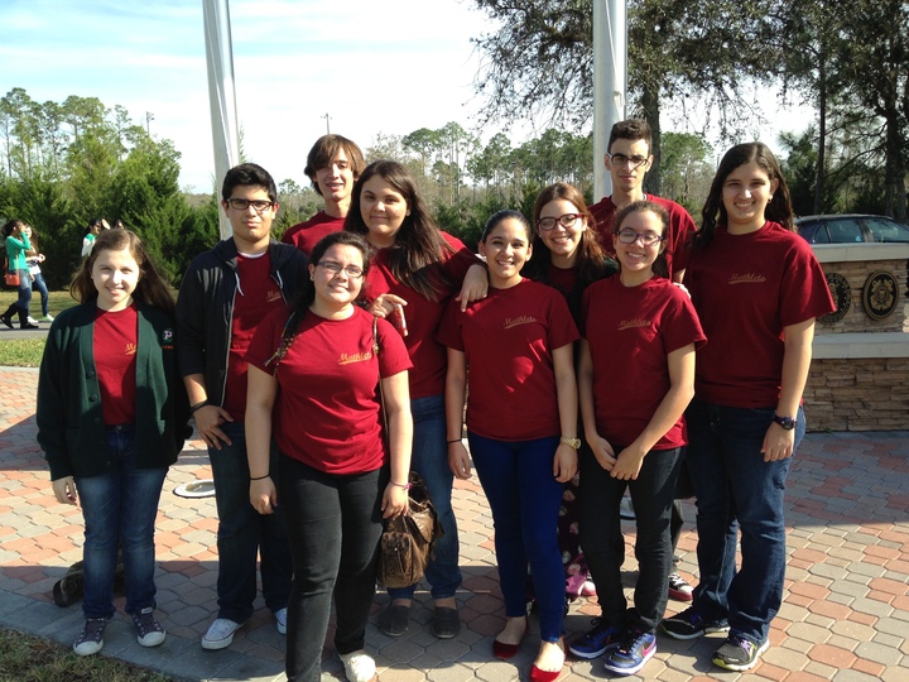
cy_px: 341
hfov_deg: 55.4
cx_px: 454
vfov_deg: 42.9
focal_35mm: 33
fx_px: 867
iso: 50
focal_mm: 4.12
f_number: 2.4
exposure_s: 1/713
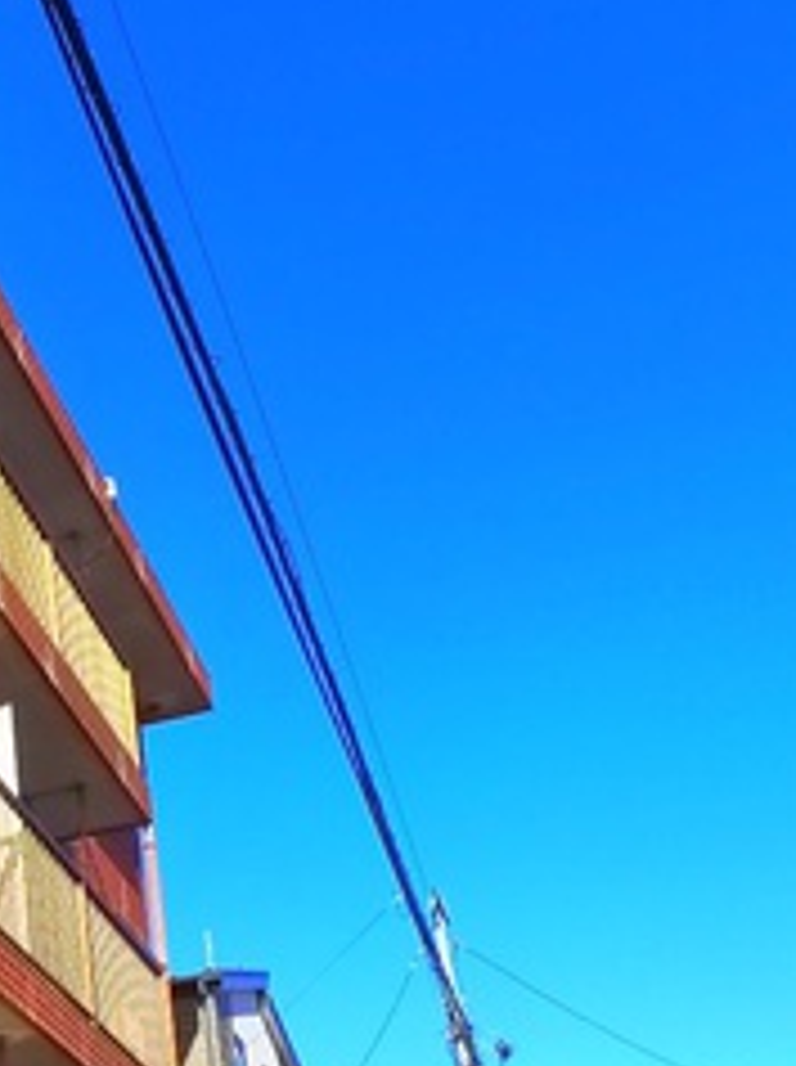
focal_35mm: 71
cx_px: -263
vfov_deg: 26.8
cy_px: 895
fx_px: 2183
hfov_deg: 19.0
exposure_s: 1/400
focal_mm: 5.1
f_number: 4
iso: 400
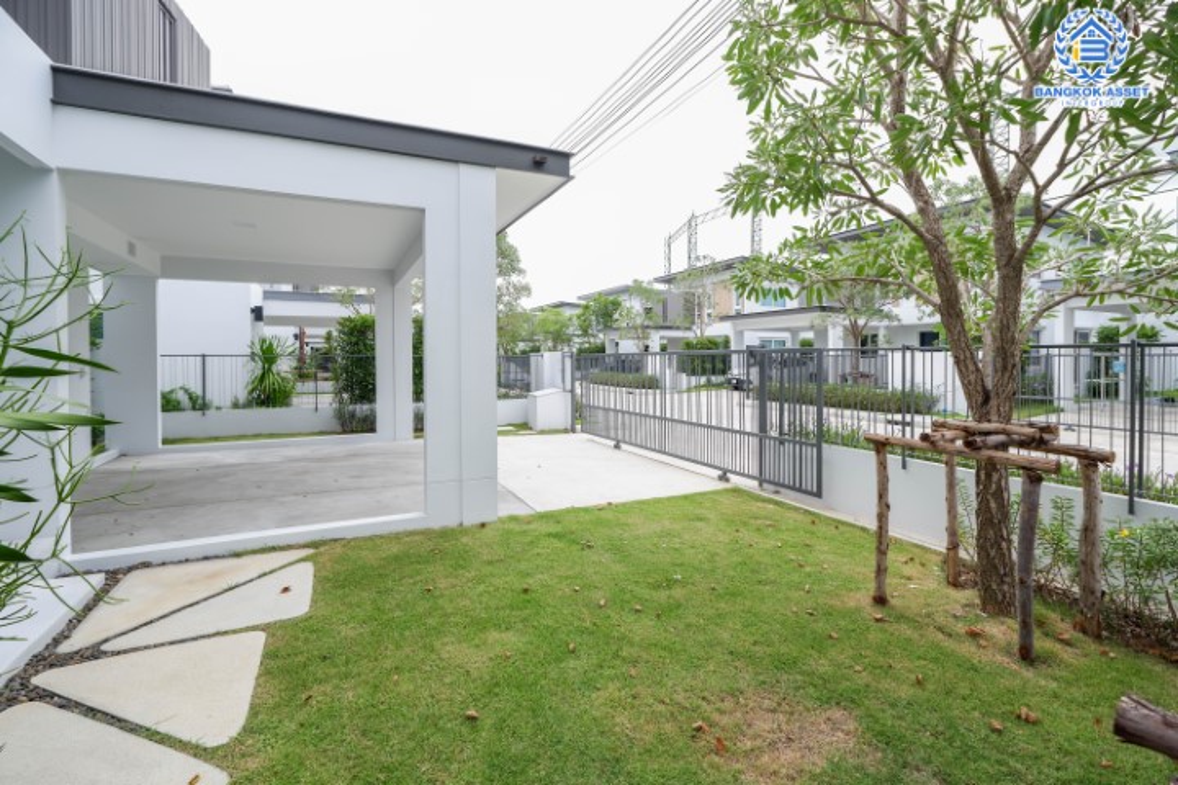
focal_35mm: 15
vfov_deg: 77.3
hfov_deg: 100.4
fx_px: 491
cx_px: 589
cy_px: 392
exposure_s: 1/500
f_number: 4
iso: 200
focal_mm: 10
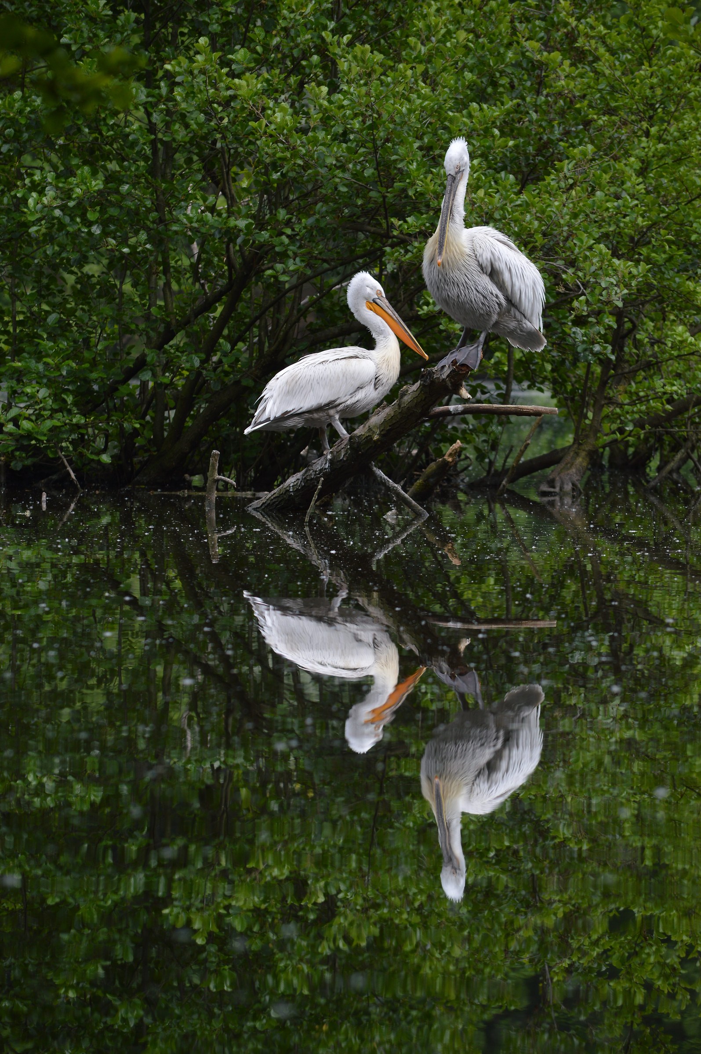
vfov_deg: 9.8
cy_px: 527
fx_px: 6147
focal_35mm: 210
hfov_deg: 6.5
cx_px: 350
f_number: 5.6
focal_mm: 140
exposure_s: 1/320
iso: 100
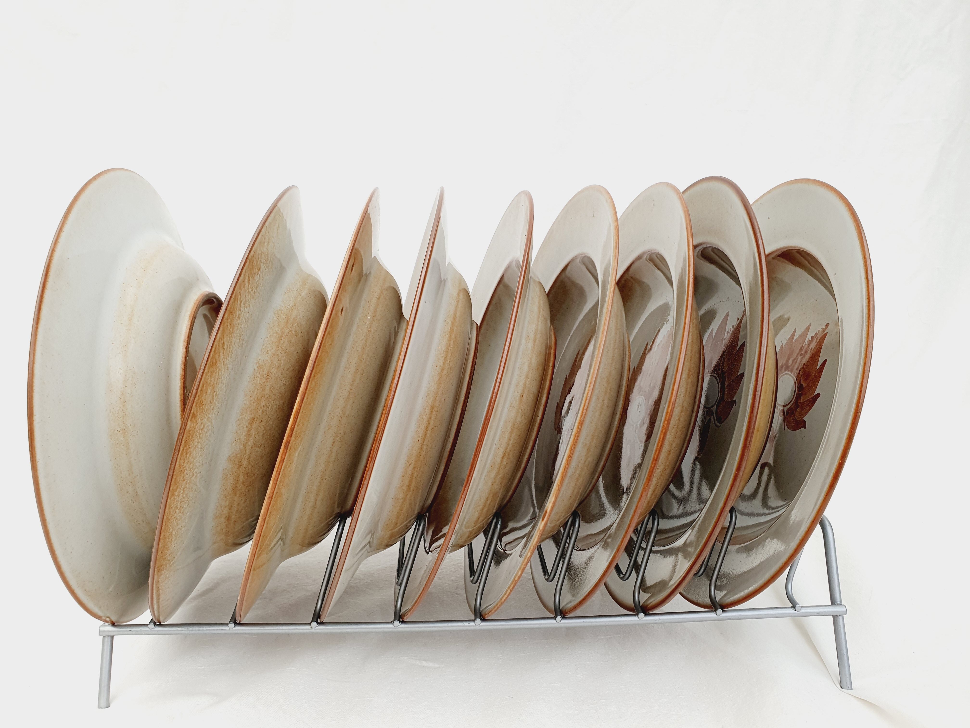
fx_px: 729
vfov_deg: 53.1
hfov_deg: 67.3
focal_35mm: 26
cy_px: 364
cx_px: 485
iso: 50
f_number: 2.4
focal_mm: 4.32
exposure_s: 1/163
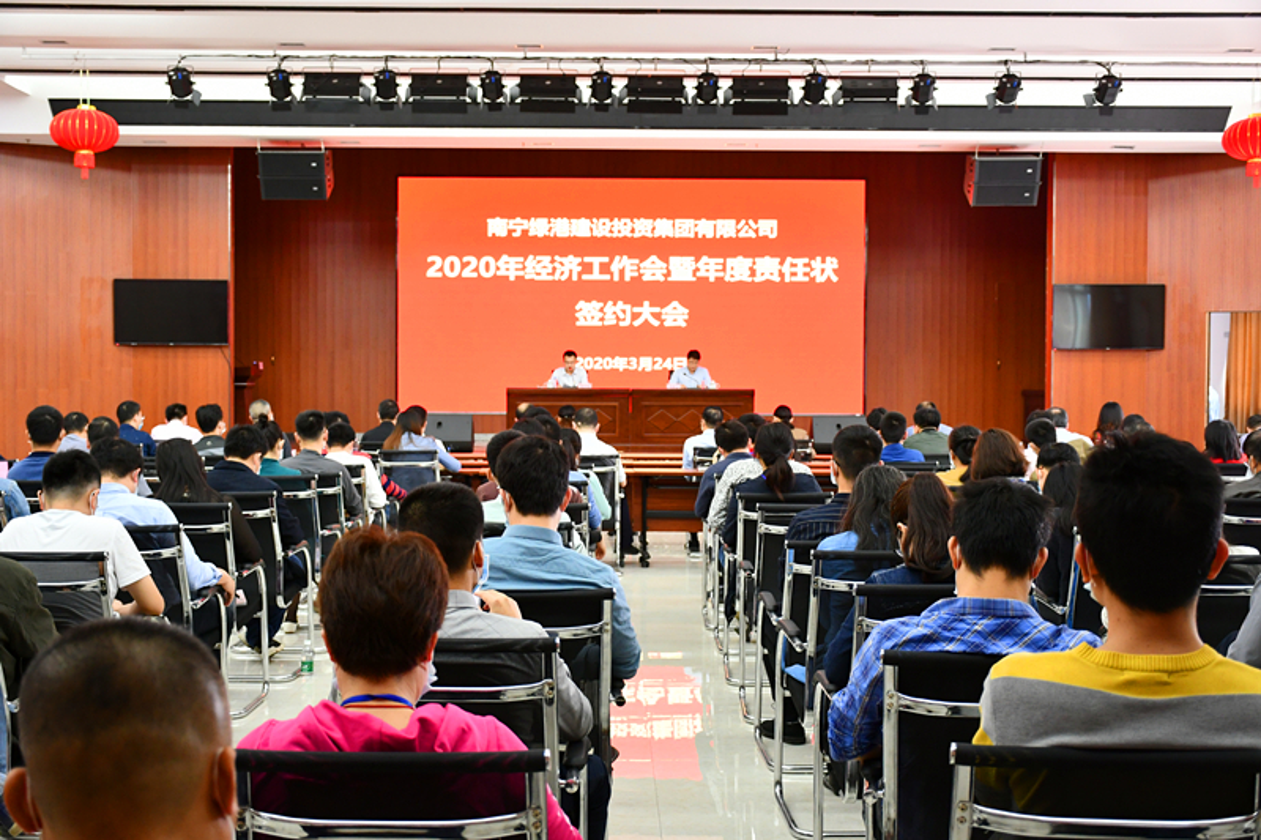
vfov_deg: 29.9
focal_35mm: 45
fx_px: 1576
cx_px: 630
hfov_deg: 43.6
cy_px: 420
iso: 1250
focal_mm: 30
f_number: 4
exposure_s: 1/30
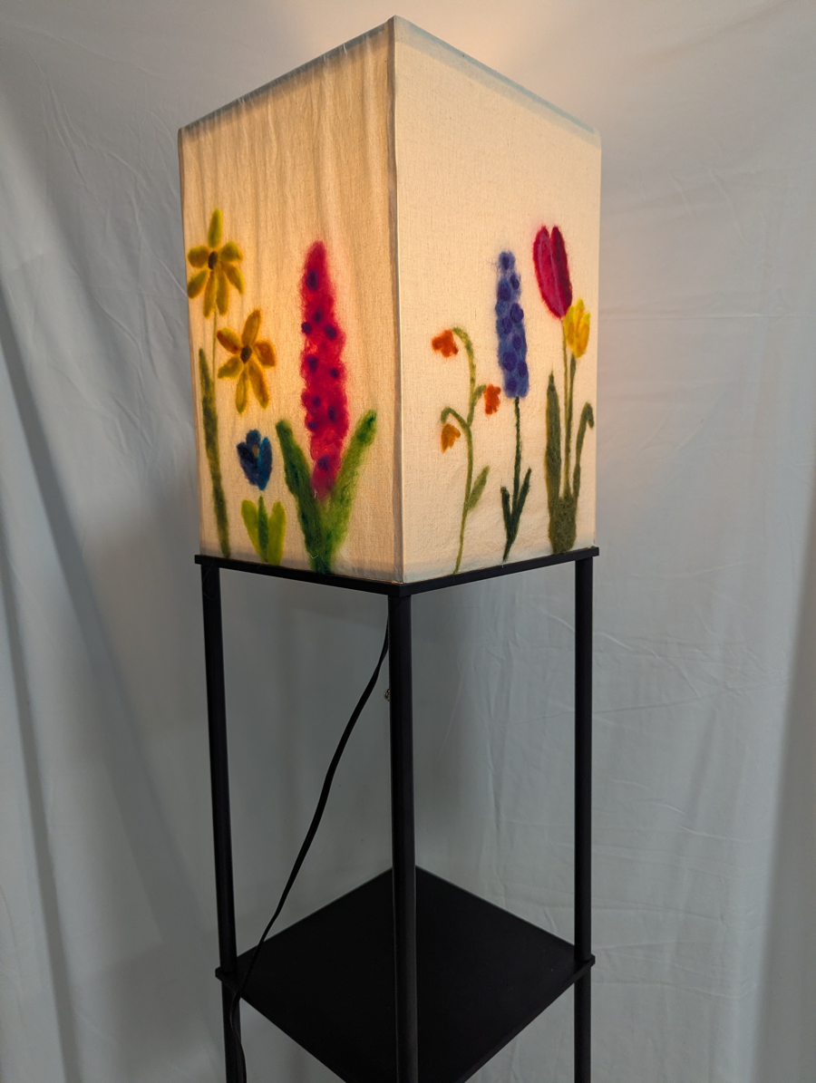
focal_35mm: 24
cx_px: 408
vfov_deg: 71.5
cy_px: 542
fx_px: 752
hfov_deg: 56.9
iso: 169
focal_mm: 6.81
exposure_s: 1/299
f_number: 1.85
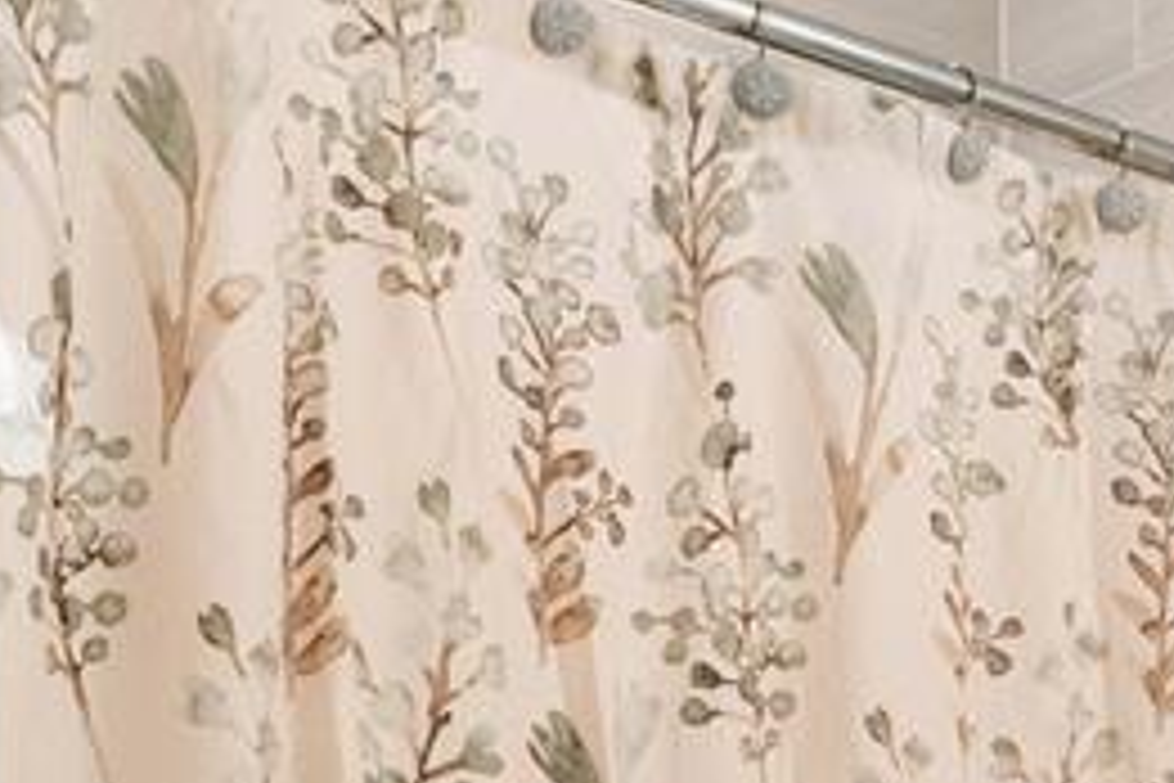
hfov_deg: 18.5
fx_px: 3065
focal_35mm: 94
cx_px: 1889
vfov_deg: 13.2
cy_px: 1382
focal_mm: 16
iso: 320
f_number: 9
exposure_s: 1/10
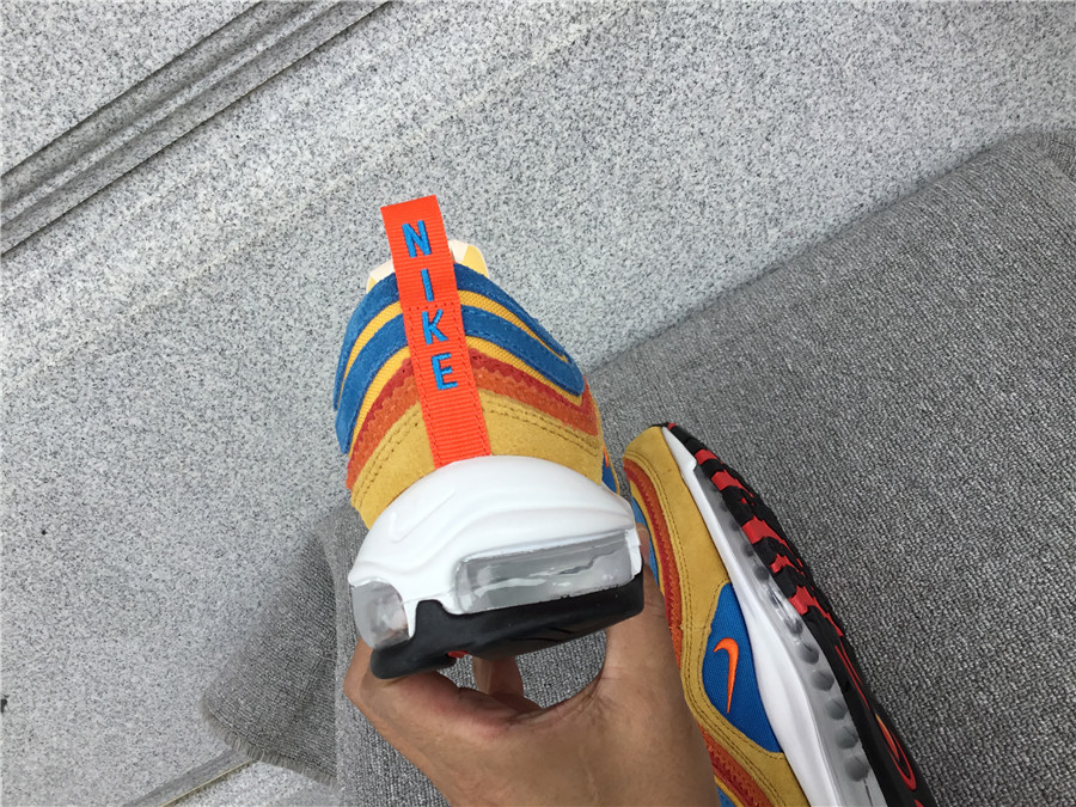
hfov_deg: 58.4
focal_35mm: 31
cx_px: 538
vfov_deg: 45.4
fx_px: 964
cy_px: 404
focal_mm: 3.3
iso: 25
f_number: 2.4
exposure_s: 1/463
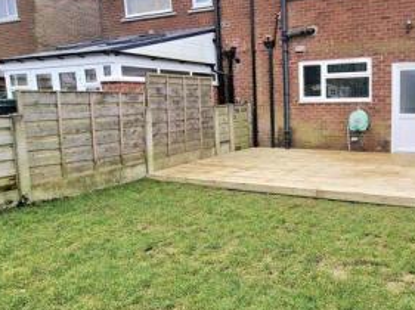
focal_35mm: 27
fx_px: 323
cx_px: 321
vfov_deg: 51.2
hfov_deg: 61.0
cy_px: 145
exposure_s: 1/370
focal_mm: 2.2
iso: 50
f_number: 2.2
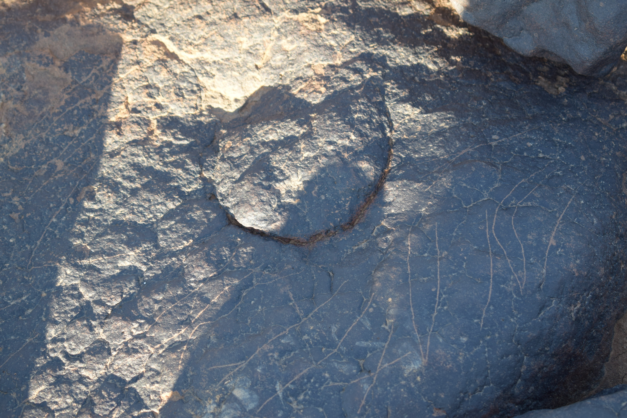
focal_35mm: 82
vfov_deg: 16.6
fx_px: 1437
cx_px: 314
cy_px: 209
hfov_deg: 24.6
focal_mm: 55
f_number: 5.6
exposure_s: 1/125
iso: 200
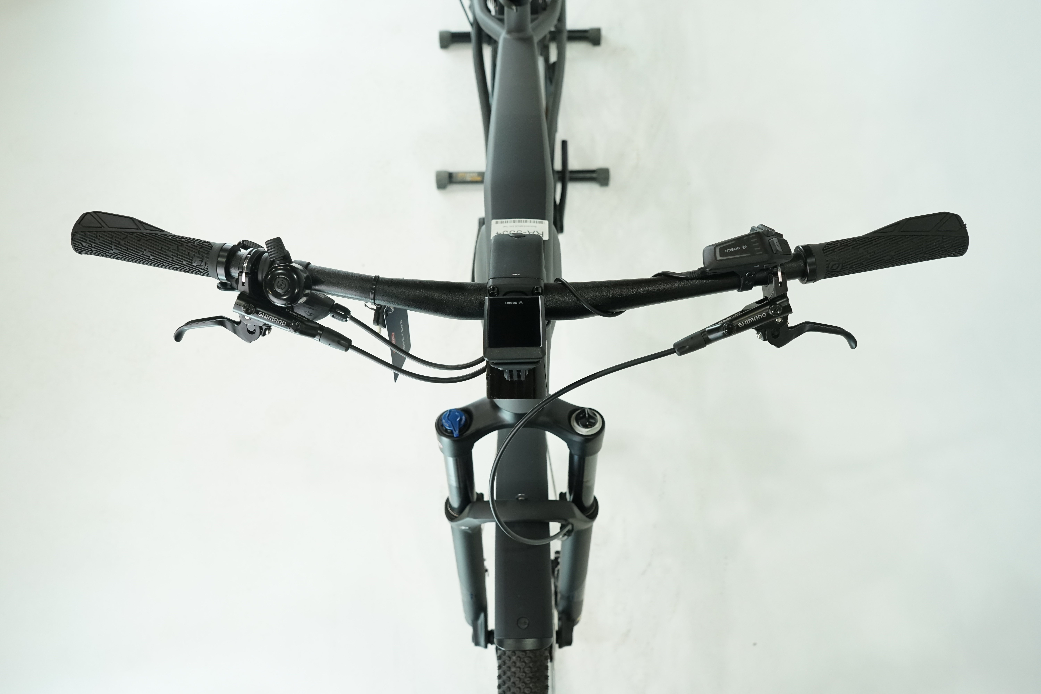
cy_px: 347
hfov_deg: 65.5
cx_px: 520
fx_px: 810
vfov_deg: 46.4
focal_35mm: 28
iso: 1600
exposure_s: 1/200
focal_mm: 28
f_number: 5.6
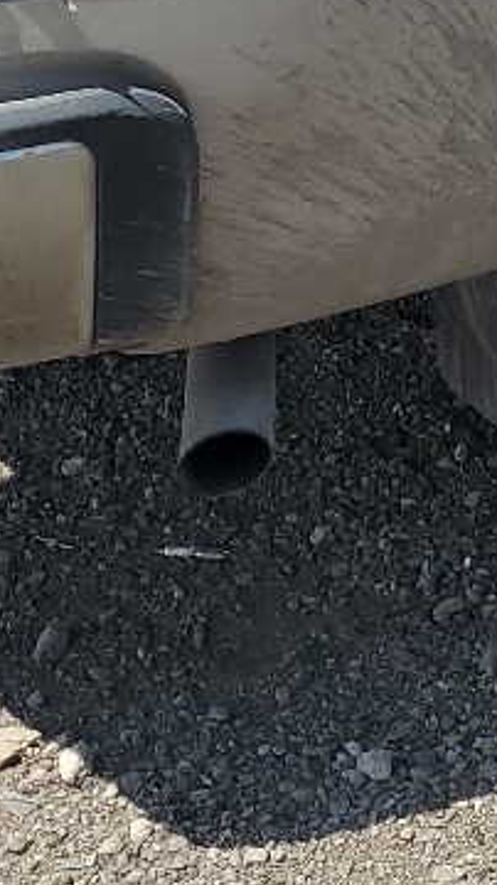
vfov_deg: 16.0
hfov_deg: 8.8
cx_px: 1161
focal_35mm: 126
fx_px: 2958
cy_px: -329
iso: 50
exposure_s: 1/3333
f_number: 1.5
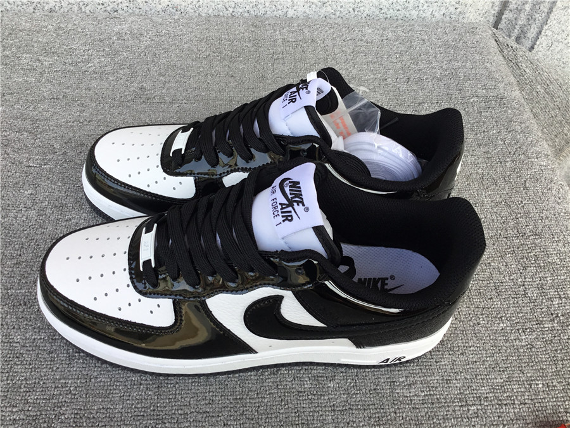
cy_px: 214
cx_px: 285
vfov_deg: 45.4
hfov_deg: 58.4
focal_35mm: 31
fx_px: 510
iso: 25
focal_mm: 3.3
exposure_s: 1/203
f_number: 2.4
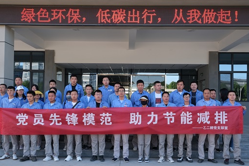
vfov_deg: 38.8
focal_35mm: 34
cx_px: 127
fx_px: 235
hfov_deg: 55.8
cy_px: 92
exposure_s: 1/85
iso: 200
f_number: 5.6
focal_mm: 19.6
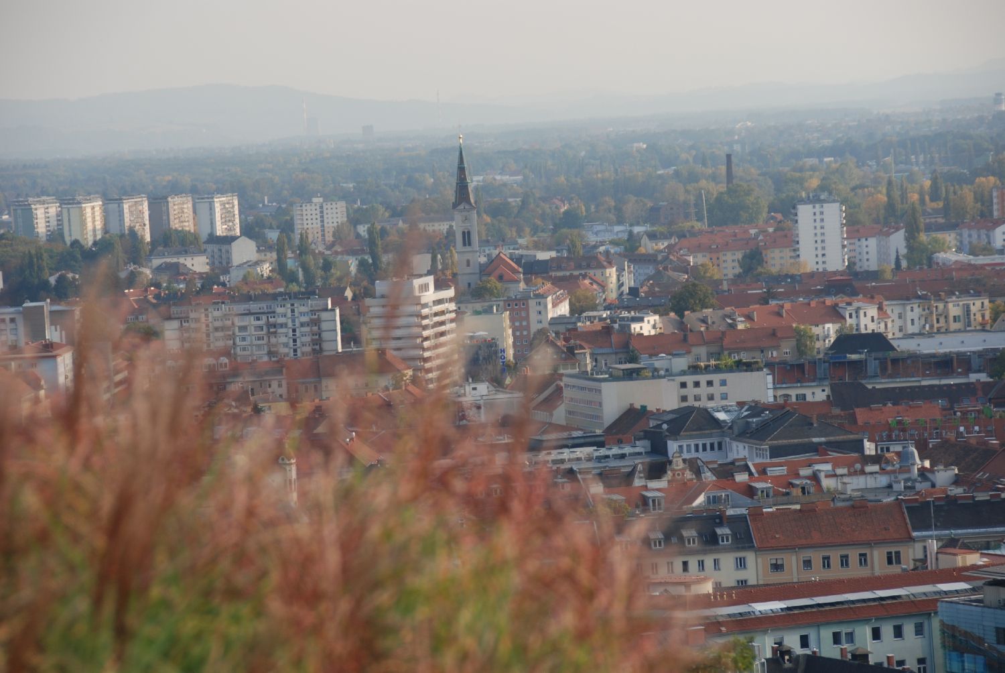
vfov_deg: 8.2
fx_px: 4695
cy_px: 336
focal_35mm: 168
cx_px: 502
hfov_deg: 12.2
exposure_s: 1/160
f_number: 6.3
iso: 100
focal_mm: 112
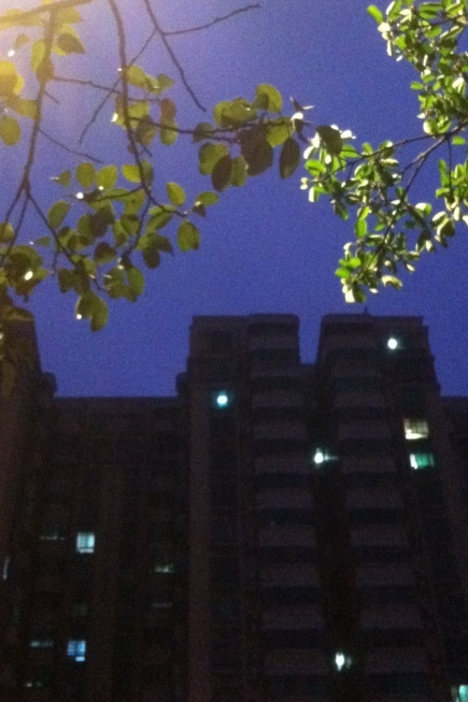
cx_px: 266
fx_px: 1112
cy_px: 258
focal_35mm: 57
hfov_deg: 23.7
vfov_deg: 34.9
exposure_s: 1/15
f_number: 2.8
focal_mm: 3.85
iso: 1000
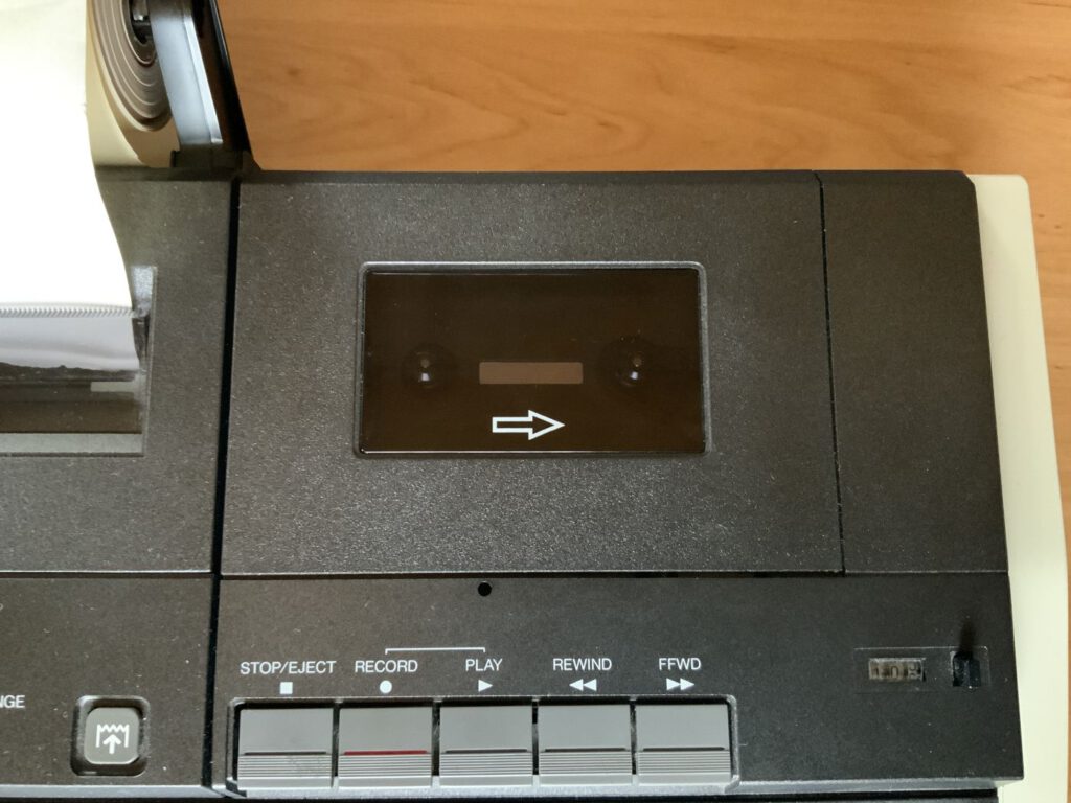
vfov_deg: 48.2
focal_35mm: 29
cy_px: 402
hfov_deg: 61.7
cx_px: 536
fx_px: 897
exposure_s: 1/24
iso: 500
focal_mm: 3
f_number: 1.8
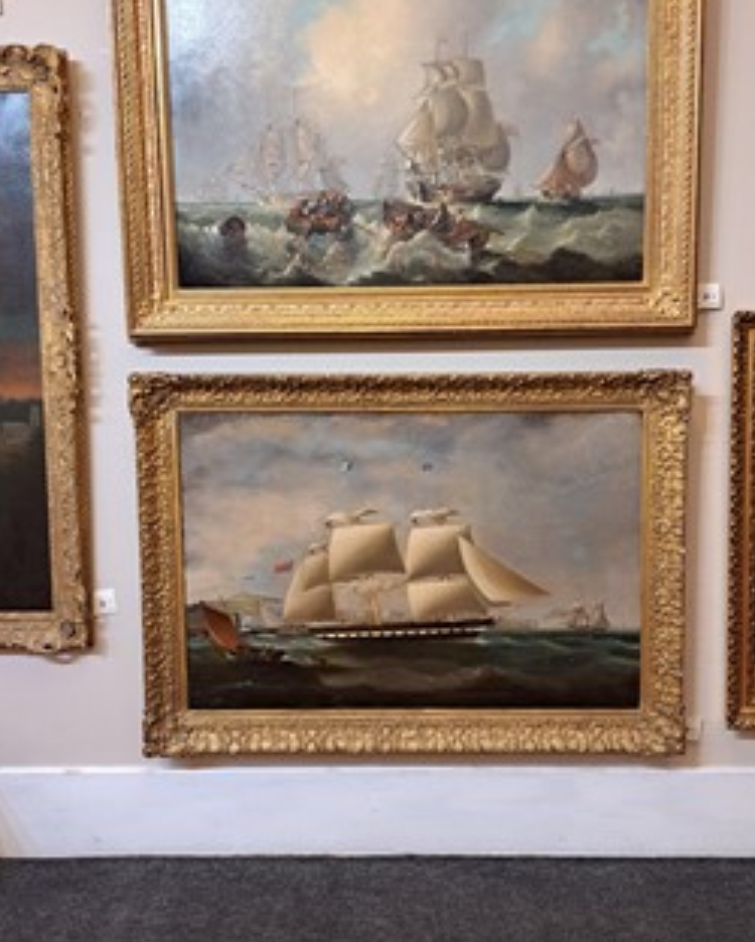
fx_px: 837
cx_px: 399
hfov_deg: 48.5
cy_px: 402
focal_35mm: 30
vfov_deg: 58.5
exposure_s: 1/50
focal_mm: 5.23
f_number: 1.8
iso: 200
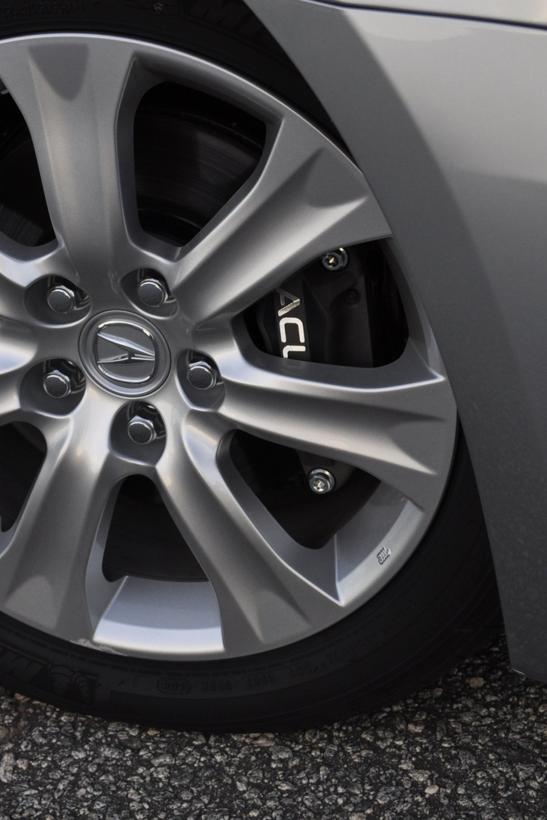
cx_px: 184
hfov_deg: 15.2
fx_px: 2052
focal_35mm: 90
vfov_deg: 22.6
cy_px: 353
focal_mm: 34
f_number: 5.6
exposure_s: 1/125
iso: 320
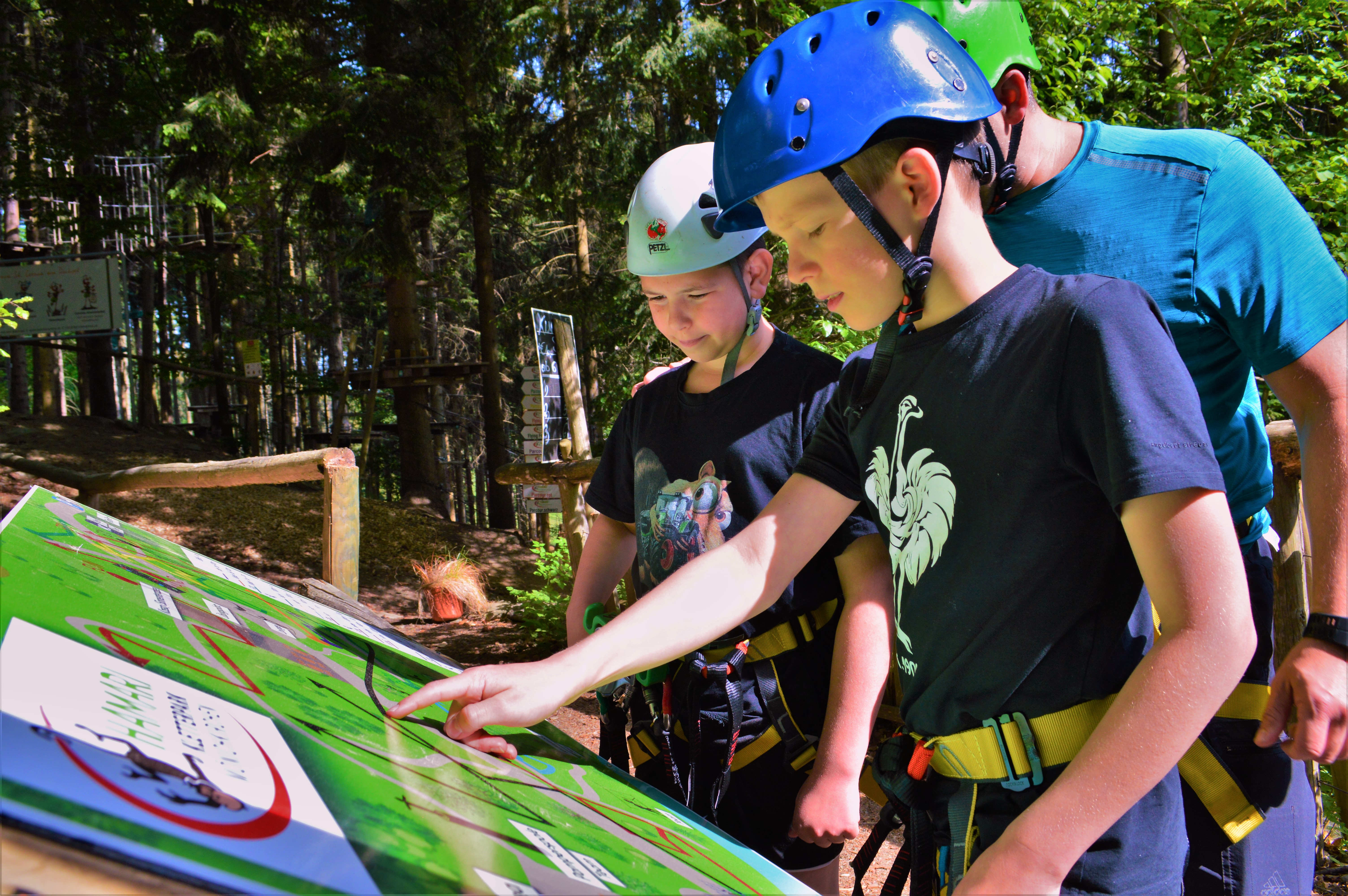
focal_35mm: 27
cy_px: 448
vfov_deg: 47.8
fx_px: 1010
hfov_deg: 67.4
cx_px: 674
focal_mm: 18
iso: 400
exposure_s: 1/250
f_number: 10
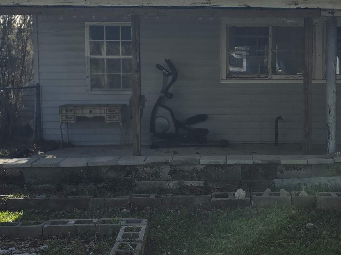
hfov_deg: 32.1
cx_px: 253
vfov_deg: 24.7
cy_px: 98
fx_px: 581
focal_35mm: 59
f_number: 1.7
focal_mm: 6.3
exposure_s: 1/2000
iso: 32
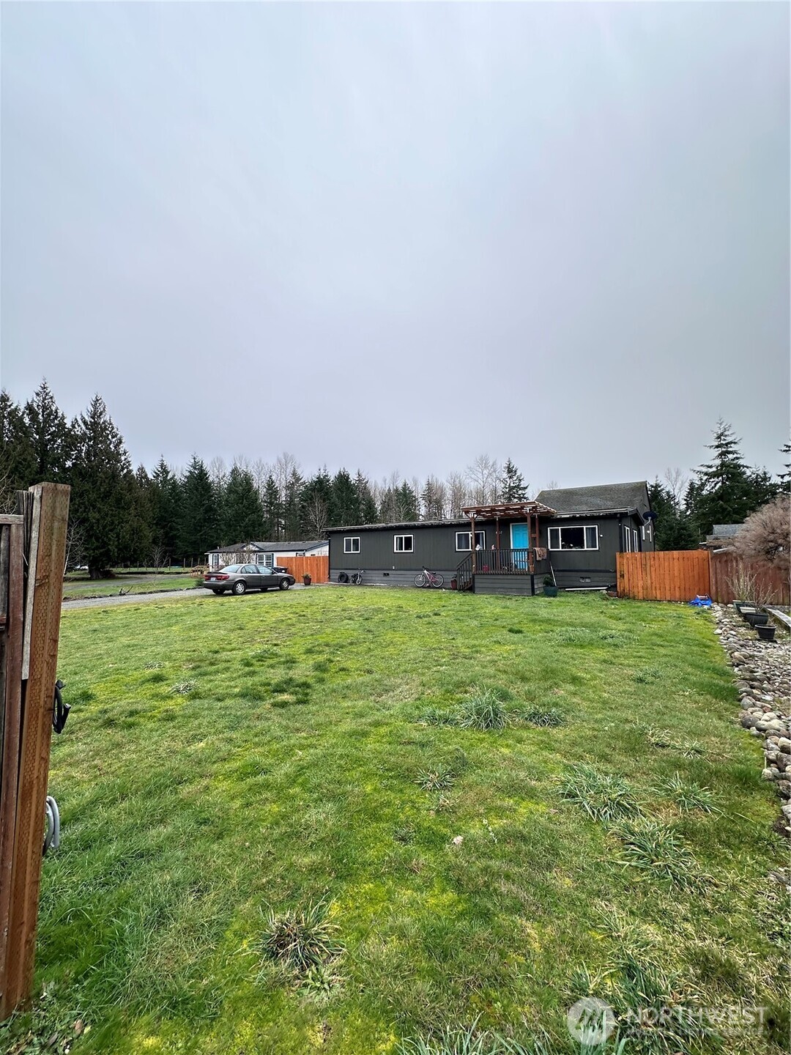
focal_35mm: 14
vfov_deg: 102.1
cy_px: 528
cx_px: 396
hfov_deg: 85.7
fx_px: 427
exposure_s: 1/220
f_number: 2.2
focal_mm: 2.22
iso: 40
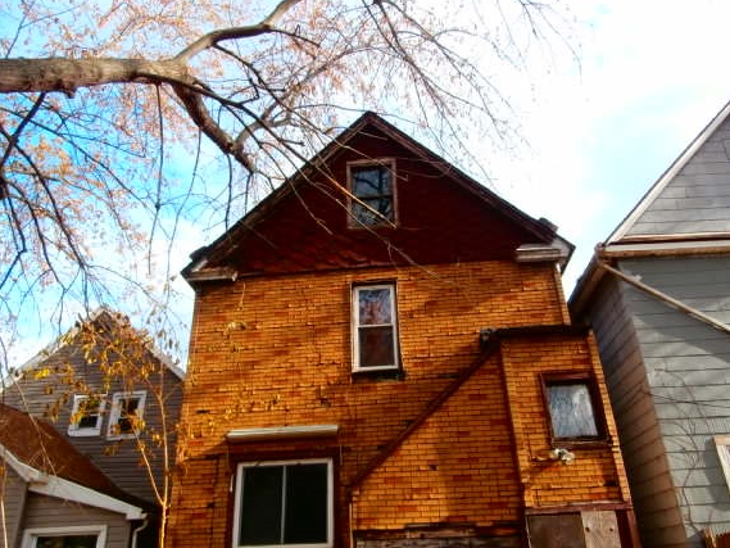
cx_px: 377
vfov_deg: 51.4
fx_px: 570
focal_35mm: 27
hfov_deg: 65.3
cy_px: 281
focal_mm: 4.2
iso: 100
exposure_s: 1/320
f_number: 3
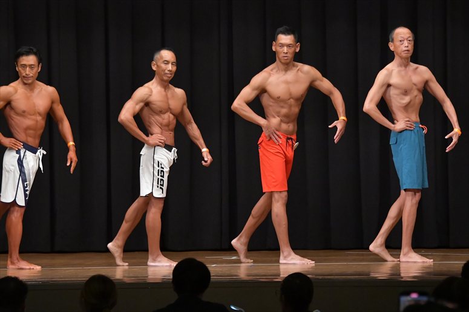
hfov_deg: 11.2
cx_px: 234
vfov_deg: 7.5
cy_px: 156
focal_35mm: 183
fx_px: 2383
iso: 6400
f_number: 5.6
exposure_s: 1/400
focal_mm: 122
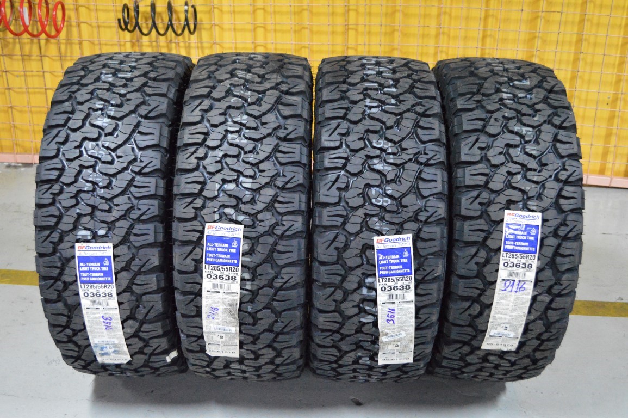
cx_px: 314
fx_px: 732
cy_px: 209
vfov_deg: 31.8
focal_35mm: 42
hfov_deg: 46.4
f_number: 4.5
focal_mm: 28
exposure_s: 1/60
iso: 6400
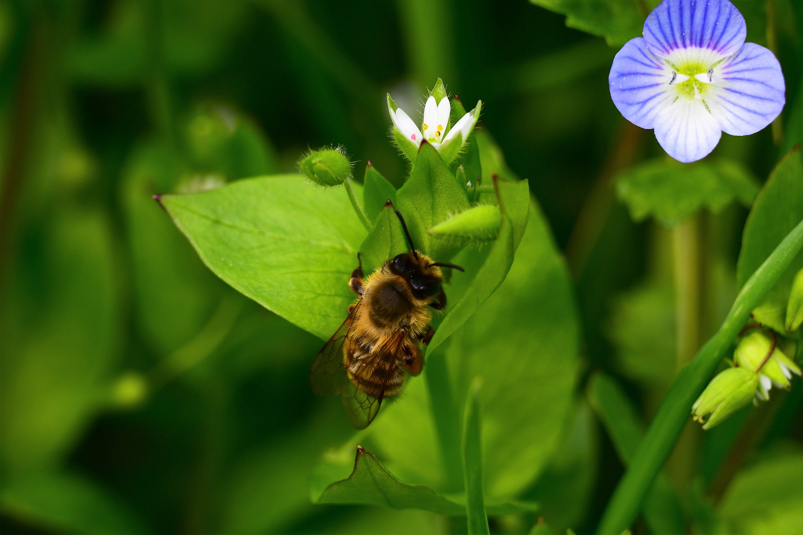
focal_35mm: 142
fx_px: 3178
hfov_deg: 14.4
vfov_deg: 9.6
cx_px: 402
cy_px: 268
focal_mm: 95
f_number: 7.1
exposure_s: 1/200
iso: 200
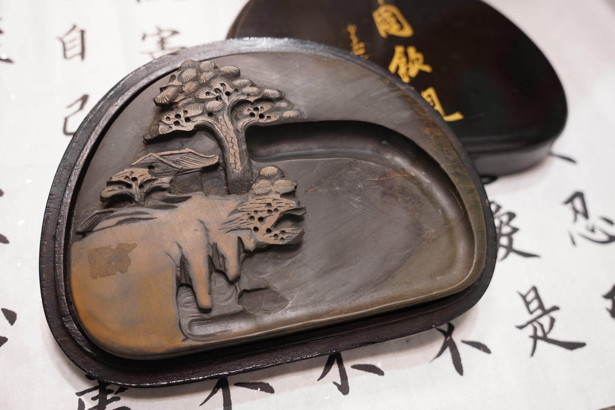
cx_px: 308
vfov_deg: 37.3
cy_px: 205
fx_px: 607
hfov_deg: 53.7
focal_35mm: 36
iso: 500
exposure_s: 1/40
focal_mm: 23.7
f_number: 2.8
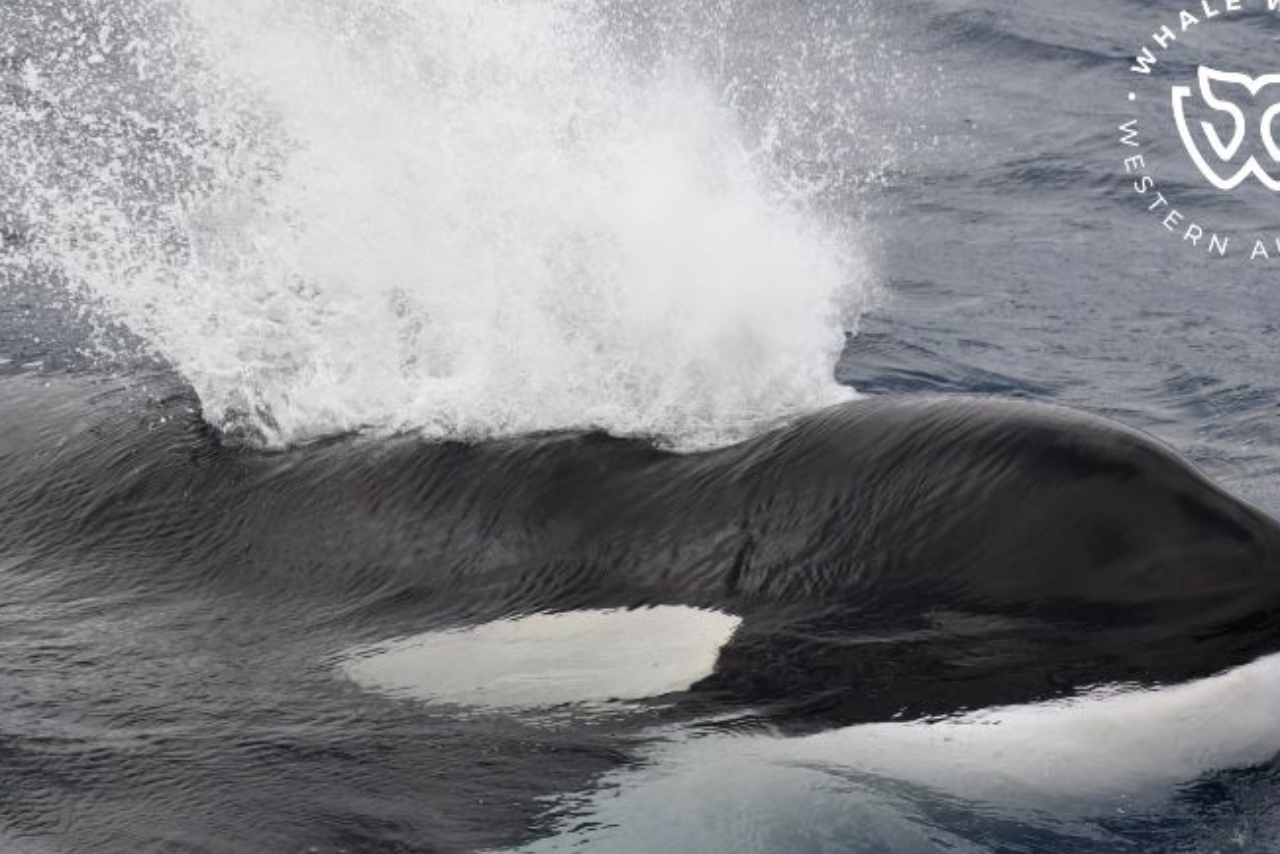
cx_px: 614
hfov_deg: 7.5
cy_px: 502
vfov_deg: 5.0
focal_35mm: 276
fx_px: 9815
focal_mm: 150
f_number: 6.3
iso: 400
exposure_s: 1/1600
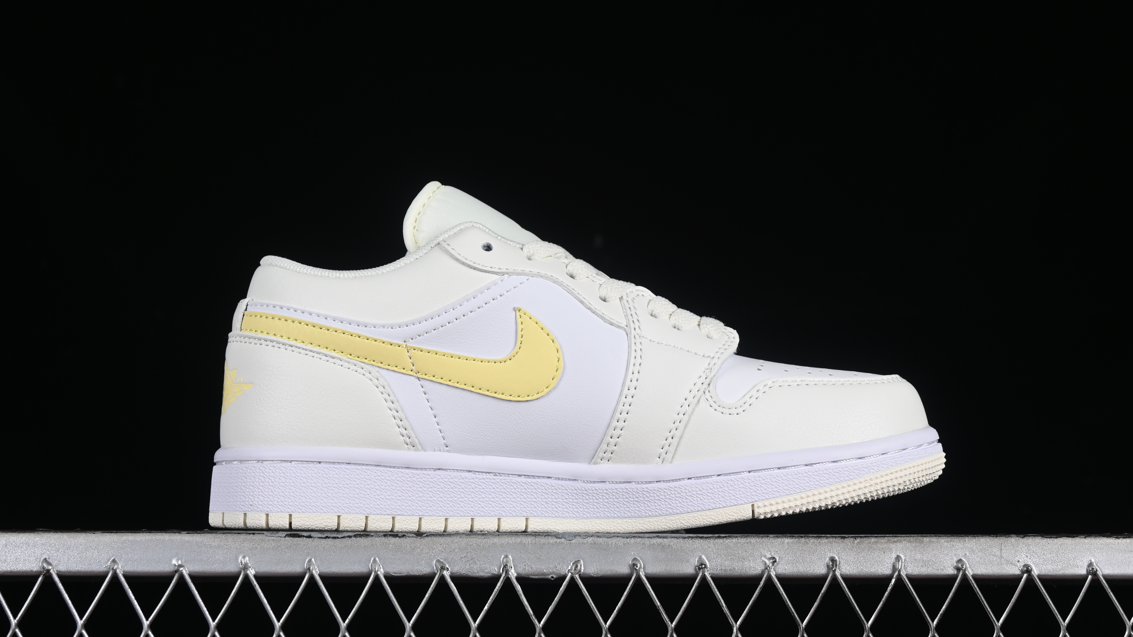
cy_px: 302
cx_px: 567
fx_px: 2373
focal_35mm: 79
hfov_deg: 26.9
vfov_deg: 15.3
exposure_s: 1/100
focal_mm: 50
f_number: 8
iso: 160
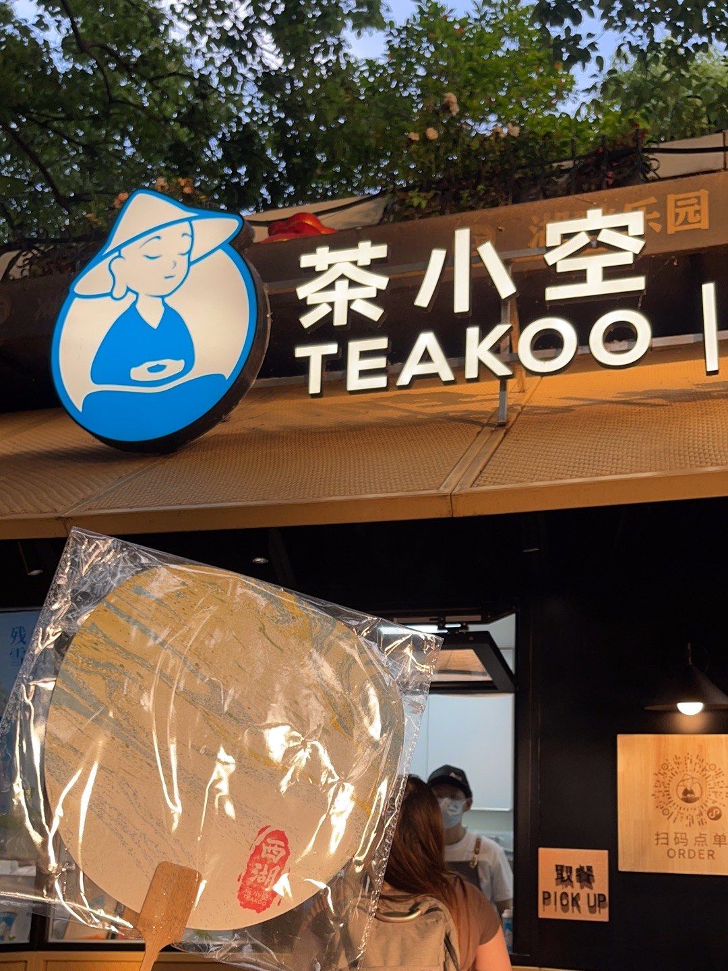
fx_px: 1654
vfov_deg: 32.7
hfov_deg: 24.8
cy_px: 486
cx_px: 364
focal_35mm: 59
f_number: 1.6
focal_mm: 5.1
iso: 32
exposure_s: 1/252
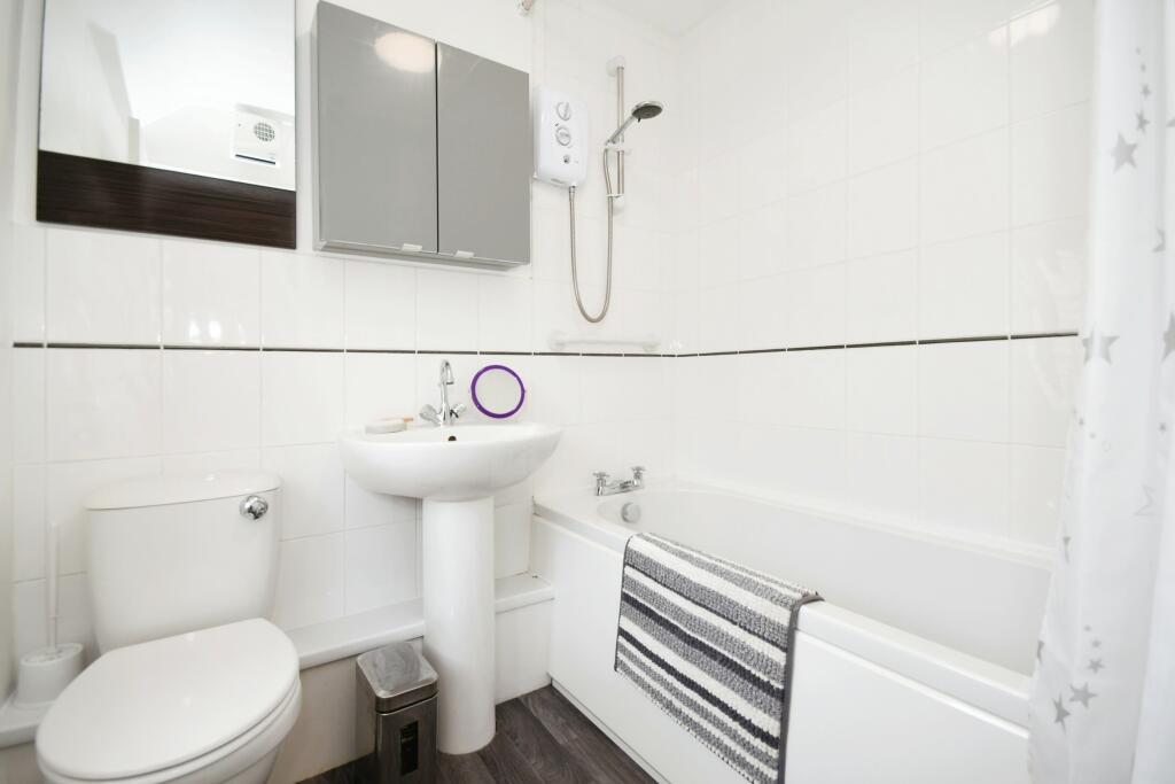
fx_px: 490
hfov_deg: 100.4
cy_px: 392
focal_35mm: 15
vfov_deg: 77.3
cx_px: 588
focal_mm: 10
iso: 400
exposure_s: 1/60
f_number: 8
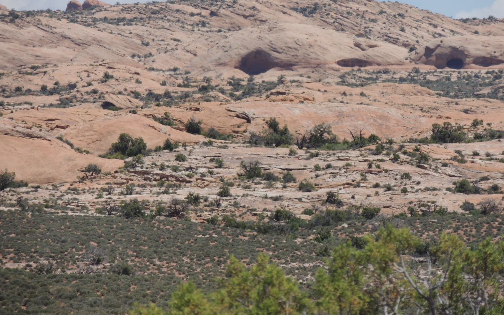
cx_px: 252
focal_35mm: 499
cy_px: 136
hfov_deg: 4.2
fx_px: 6855
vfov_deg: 2.6
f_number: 4.9
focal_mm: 83.8
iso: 100
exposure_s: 1/800
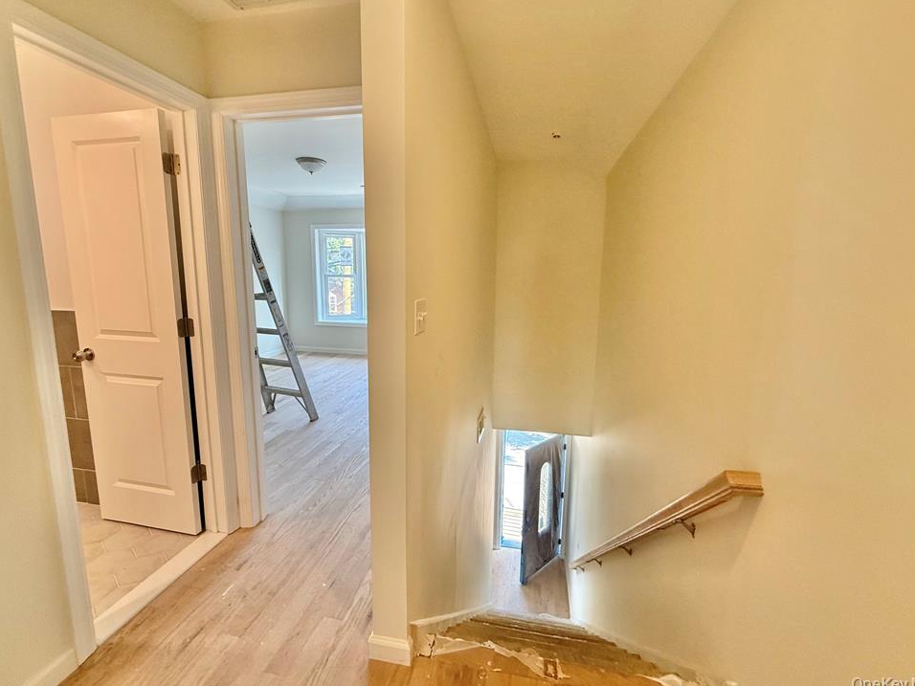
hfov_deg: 98.2
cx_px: 458
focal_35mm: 15
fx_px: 396
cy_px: 328
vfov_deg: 81.7
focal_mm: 2.22
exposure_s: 1/120
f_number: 2.2
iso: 160
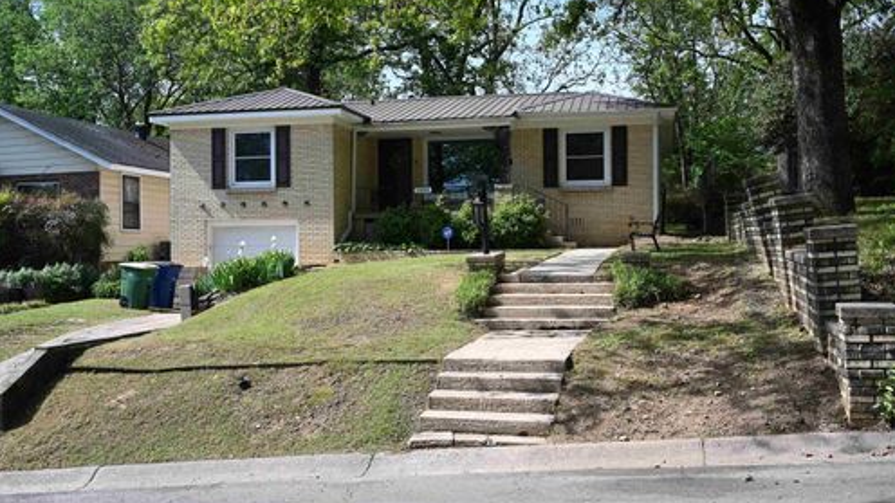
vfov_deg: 31.2
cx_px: 448
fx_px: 902
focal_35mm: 38
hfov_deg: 52.8
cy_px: 243
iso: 100
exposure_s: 1/250
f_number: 6.3
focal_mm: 36
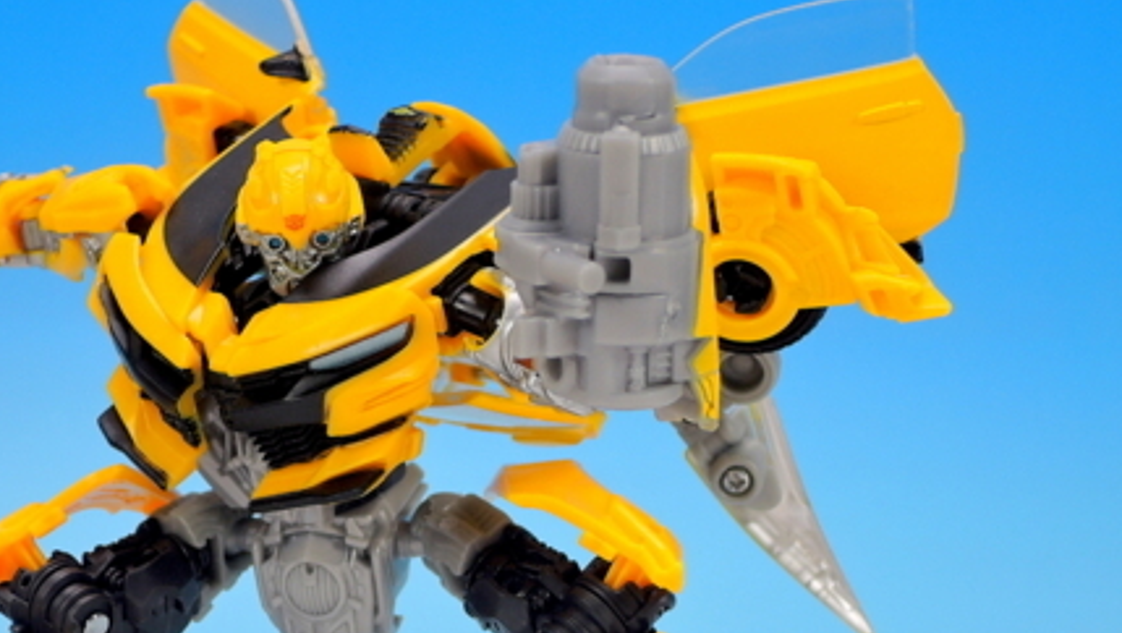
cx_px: 447
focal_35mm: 102
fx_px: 3037
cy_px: 565
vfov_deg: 11.8
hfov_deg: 20.9
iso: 80
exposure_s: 1/4
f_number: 4
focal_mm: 14.3
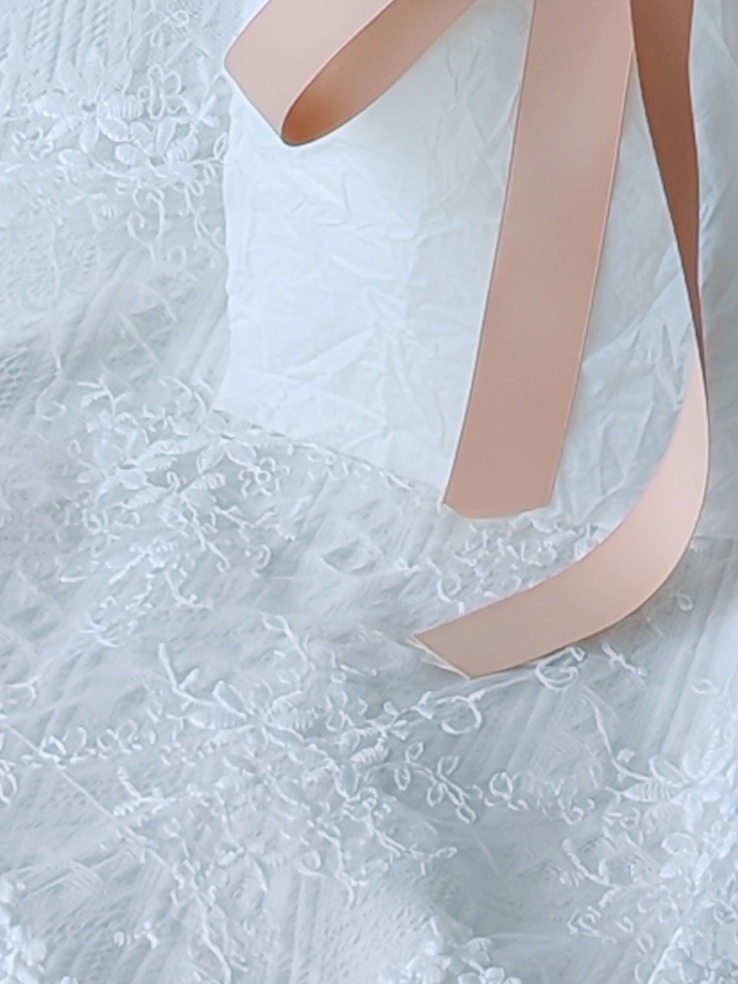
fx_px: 5088
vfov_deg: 10.9
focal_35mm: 179
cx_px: 1170
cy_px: -187
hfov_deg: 8.1
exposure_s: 1/100
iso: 50
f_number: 1.95
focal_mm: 5.52
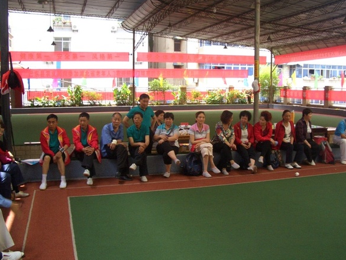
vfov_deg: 39.7
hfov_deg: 51.3
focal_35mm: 36
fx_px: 360
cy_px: 130
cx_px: 173
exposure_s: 1/160
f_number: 4.3
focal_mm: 5.8
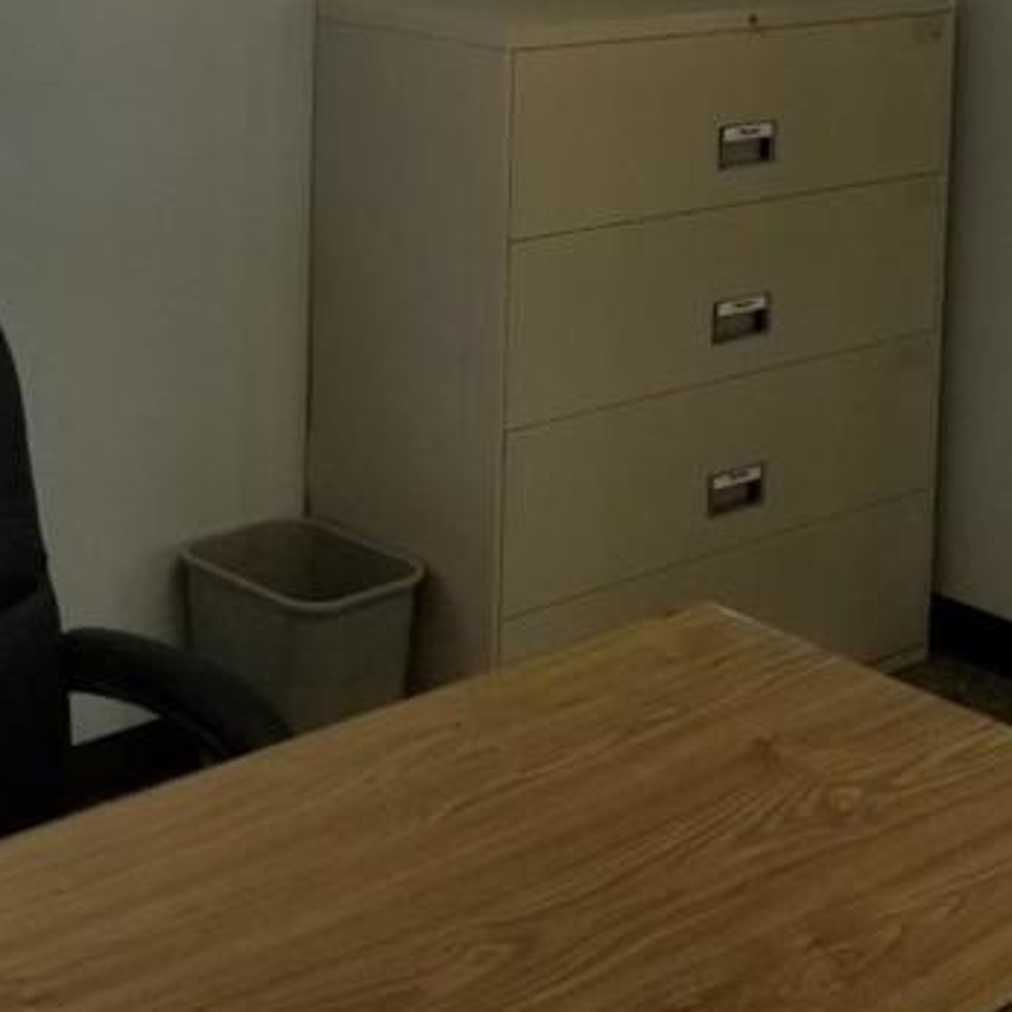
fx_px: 2249
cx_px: 597
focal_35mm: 68
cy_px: 19
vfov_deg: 24.3
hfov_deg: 25.3
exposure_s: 1/120
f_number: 1.7
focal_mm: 4.25
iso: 80
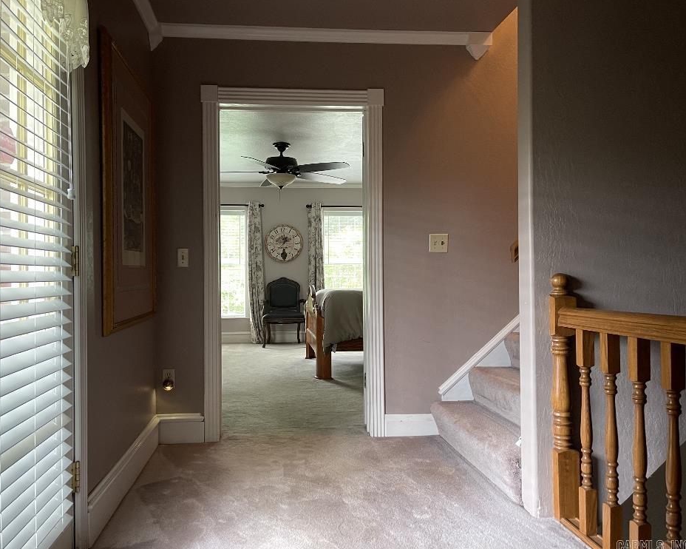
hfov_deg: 62.1
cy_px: 270
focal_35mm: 28
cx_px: 312
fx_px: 568
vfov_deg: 51.5
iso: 200
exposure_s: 1/60
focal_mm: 5.1
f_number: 1.6
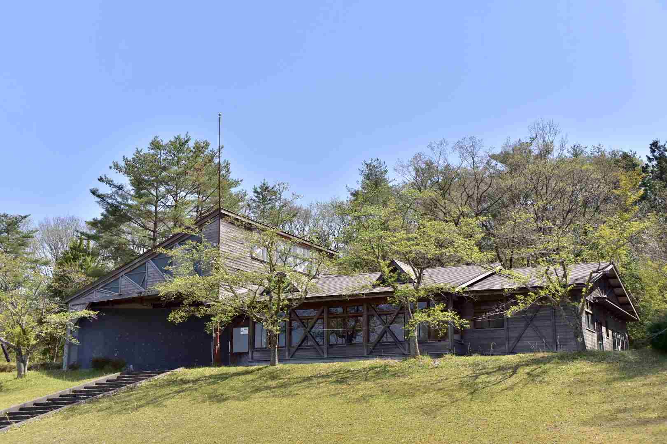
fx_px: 926
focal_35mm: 50
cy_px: 222
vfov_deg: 27.0
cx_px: 334
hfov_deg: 39.6
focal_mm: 50
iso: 500
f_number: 6.3
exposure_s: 1/2500
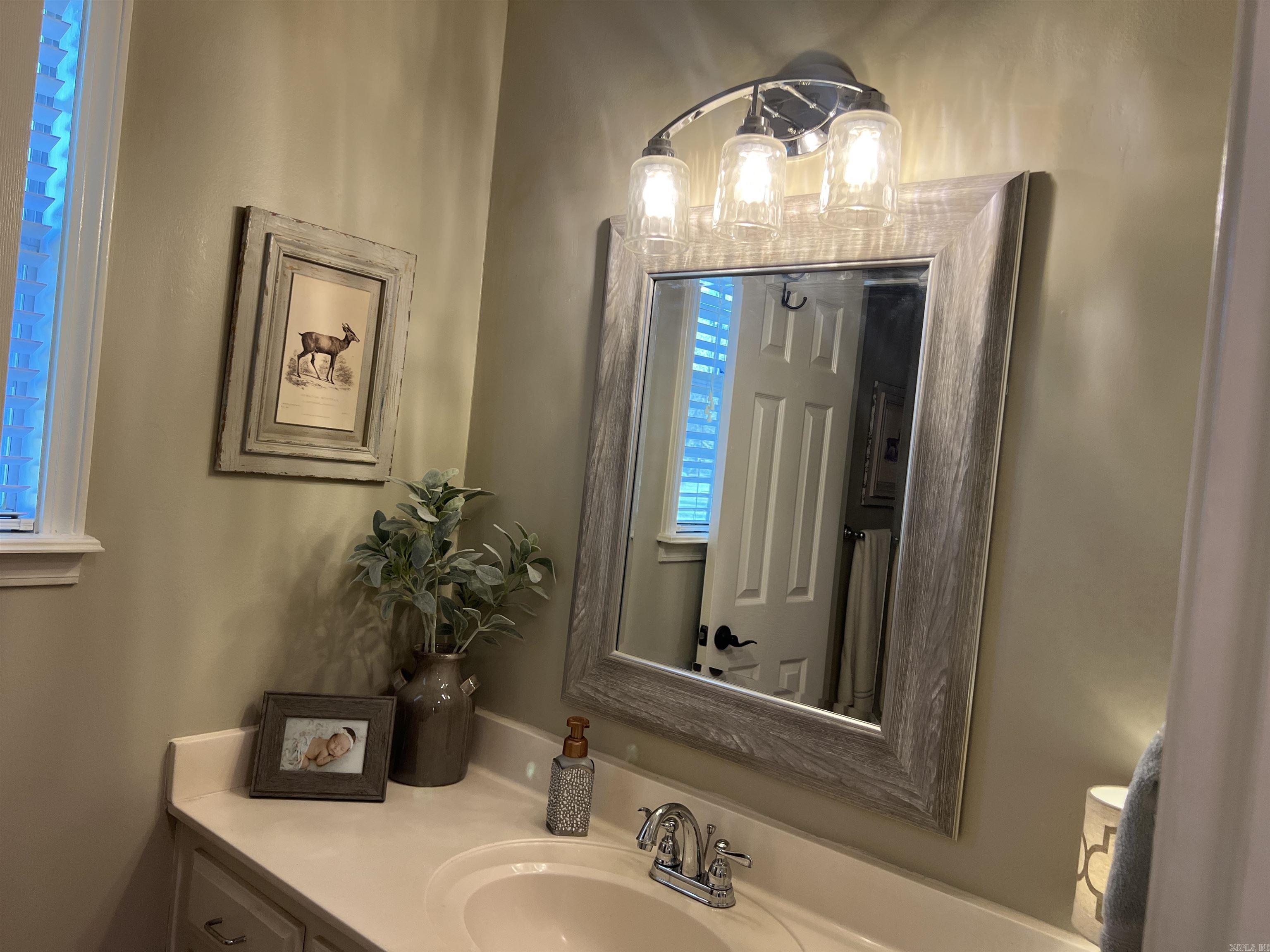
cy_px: 476
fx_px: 954
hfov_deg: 67.3
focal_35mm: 26
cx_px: 635
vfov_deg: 53.1
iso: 125
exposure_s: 1/120
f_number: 1.5
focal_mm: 5.7
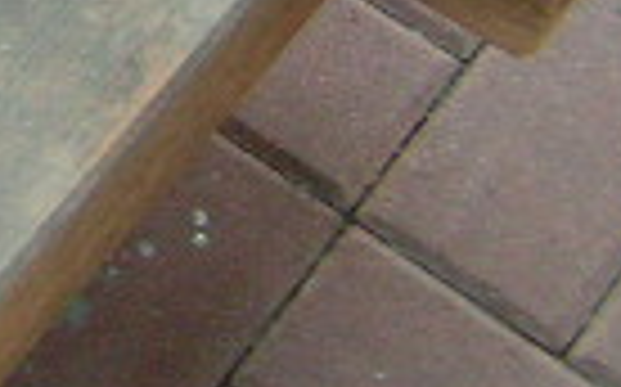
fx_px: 3162
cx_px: -688
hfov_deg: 10.2
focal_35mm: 187
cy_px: -634
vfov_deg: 6.6
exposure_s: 1/15
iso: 200
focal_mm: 6.3
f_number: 2.8
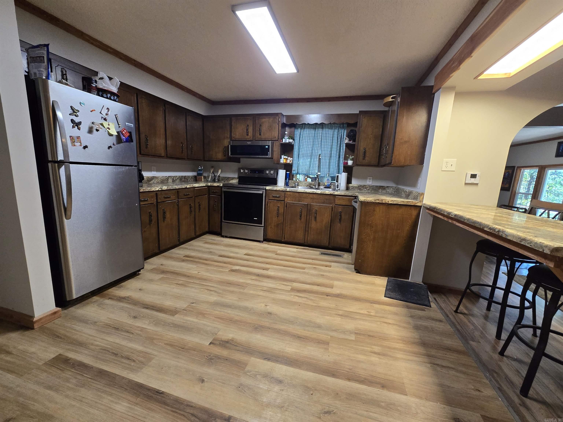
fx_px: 211
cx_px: 282
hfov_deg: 106.2
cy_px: 211
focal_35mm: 13
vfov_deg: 89.9
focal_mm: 2.2
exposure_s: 1/60
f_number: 2.2
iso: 250
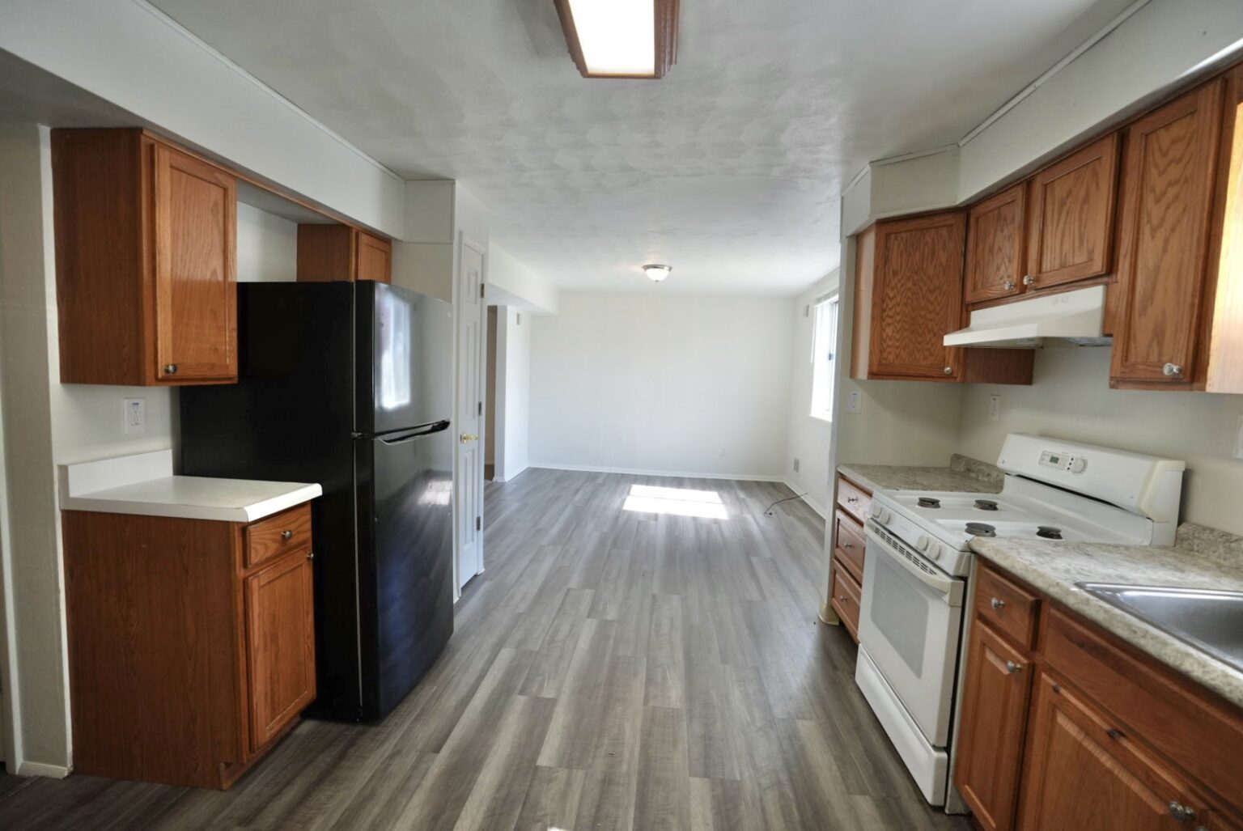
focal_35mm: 16
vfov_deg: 73.9
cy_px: 416
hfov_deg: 96.7
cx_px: 622
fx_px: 553
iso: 1000
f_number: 4
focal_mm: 16
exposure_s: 1/160
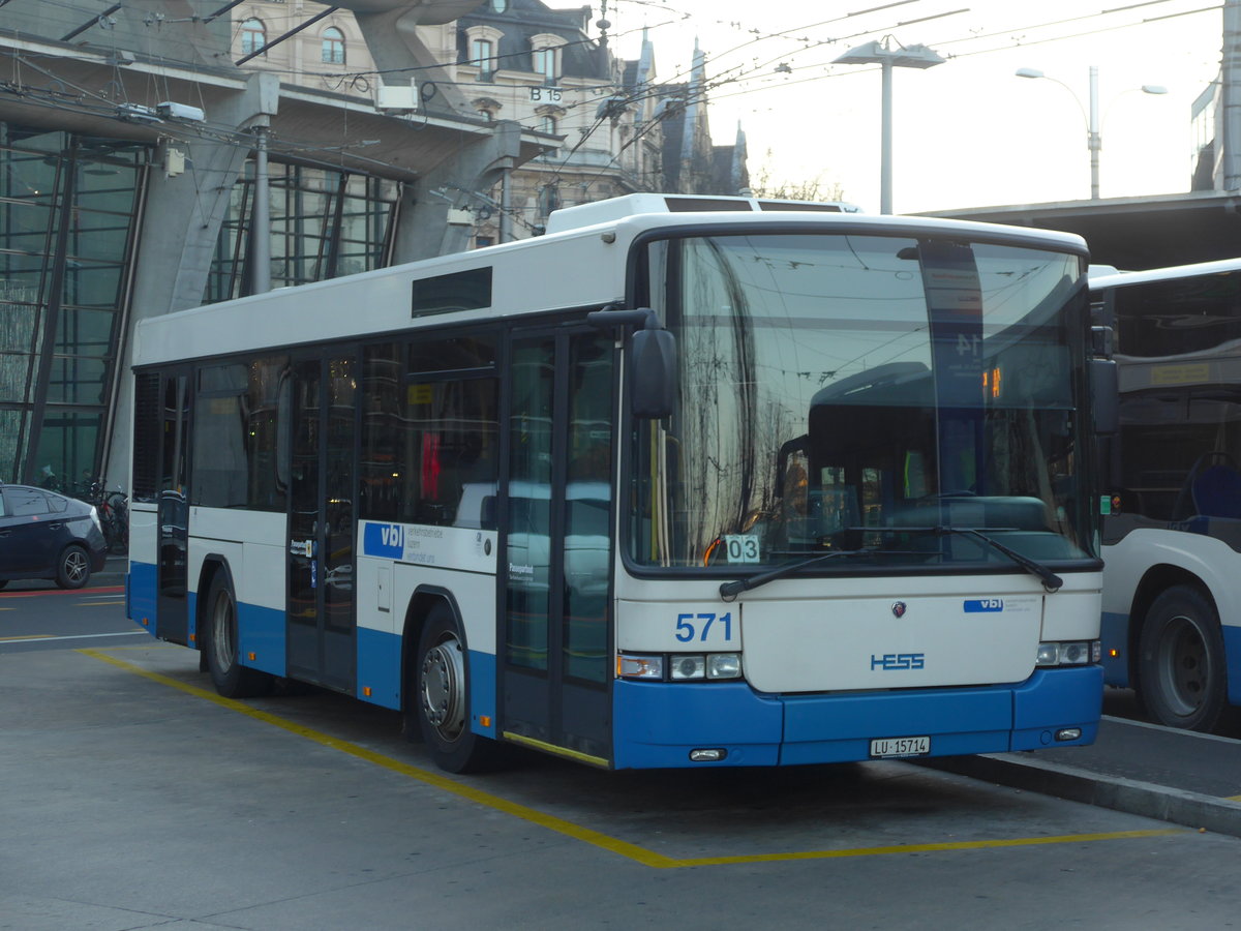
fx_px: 2510
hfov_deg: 27.8
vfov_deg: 21.0
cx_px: 620
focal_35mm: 70
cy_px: 466
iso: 100
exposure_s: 1/80
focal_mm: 14.2
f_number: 4.1
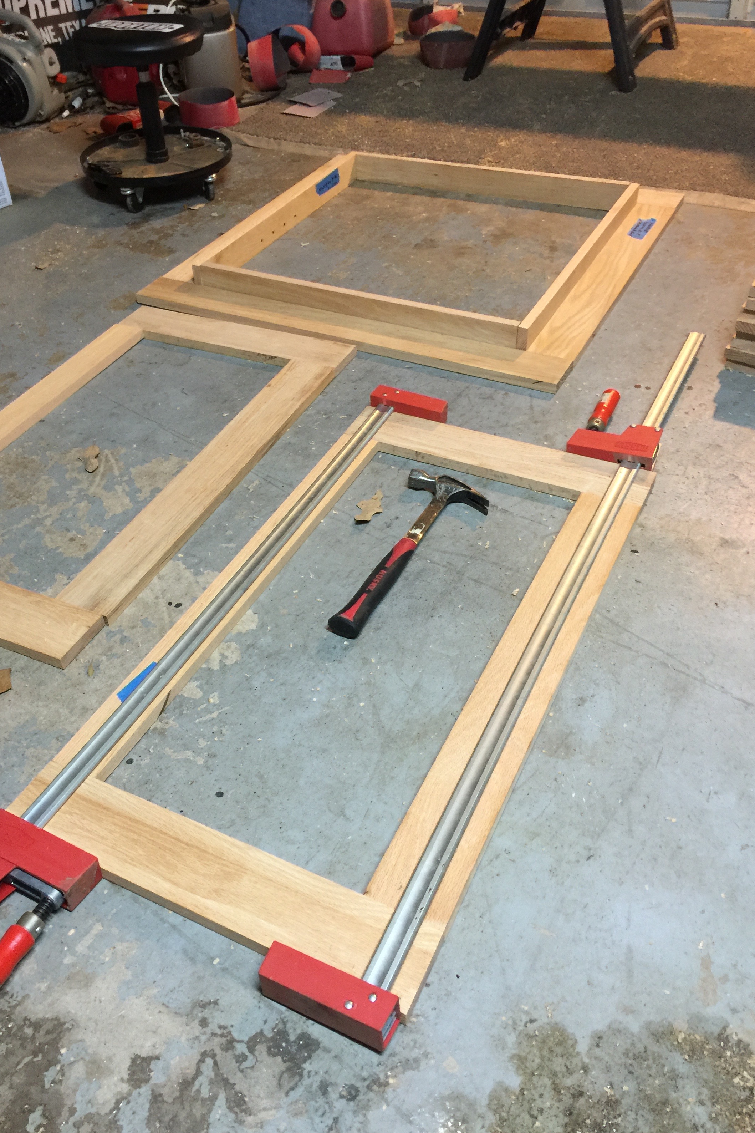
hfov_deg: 42.2
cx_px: 332
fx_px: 975
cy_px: 558
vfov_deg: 60.3
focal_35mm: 31
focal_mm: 4.15
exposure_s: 1/4
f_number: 2.2
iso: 64
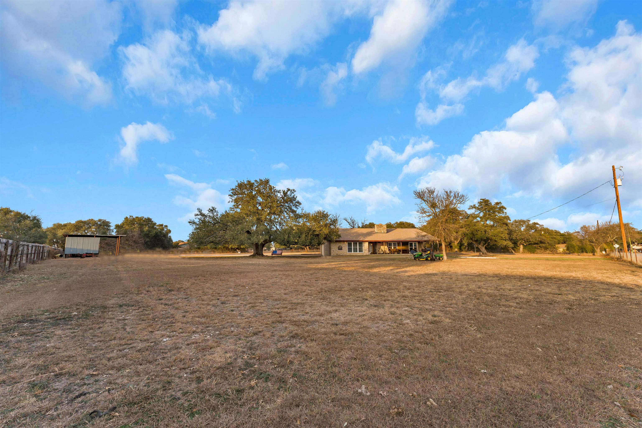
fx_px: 260
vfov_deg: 78.8
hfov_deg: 101.9
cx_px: 321
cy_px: 214
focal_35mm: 15
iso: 100
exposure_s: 1/100
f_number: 9
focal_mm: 14.6
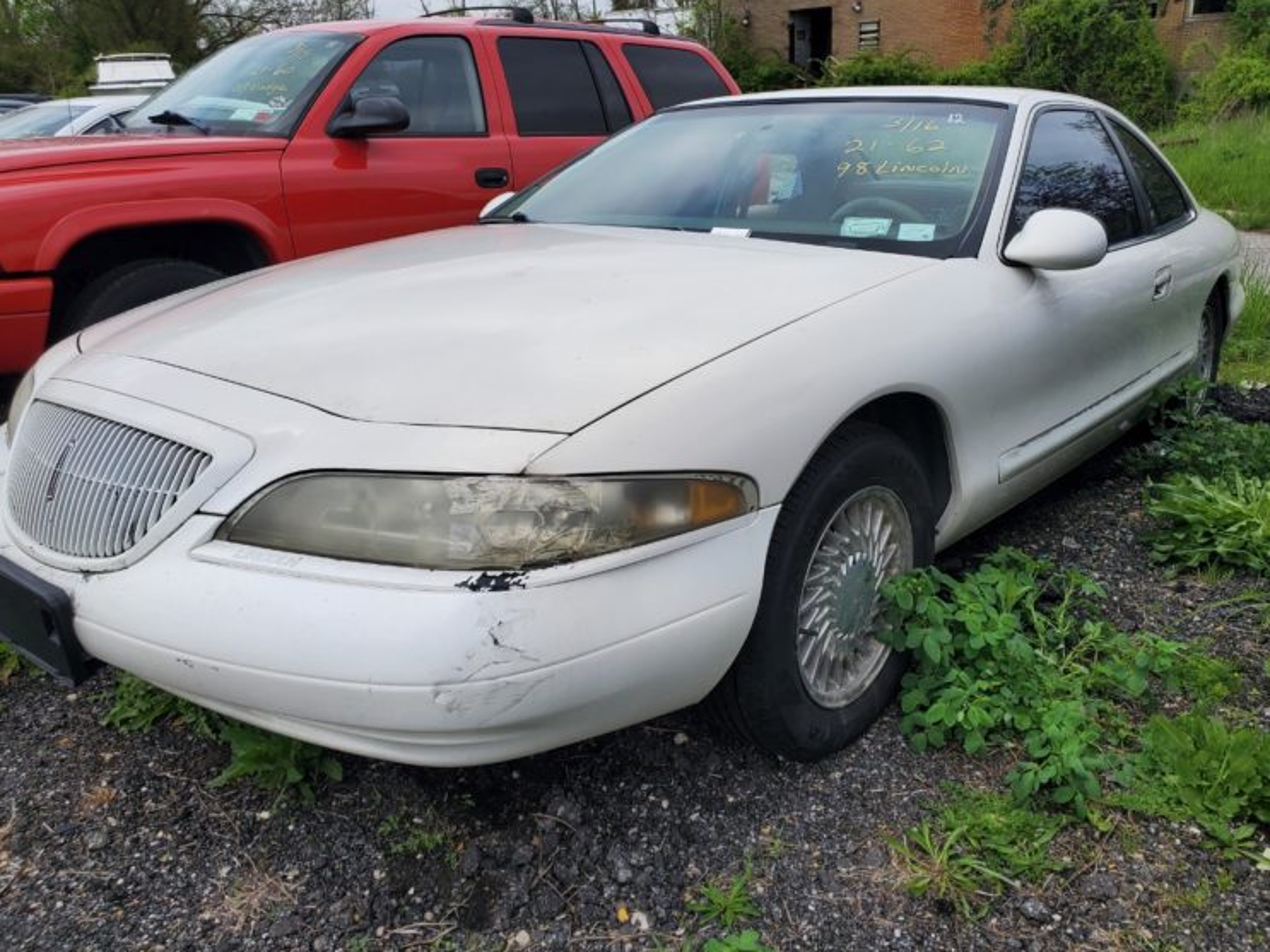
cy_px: 453
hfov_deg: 63.5
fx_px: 1027
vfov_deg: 49.7
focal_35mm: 28
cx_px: 643
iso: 50
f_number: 2.4
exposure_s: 1/2621
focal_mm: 4.3
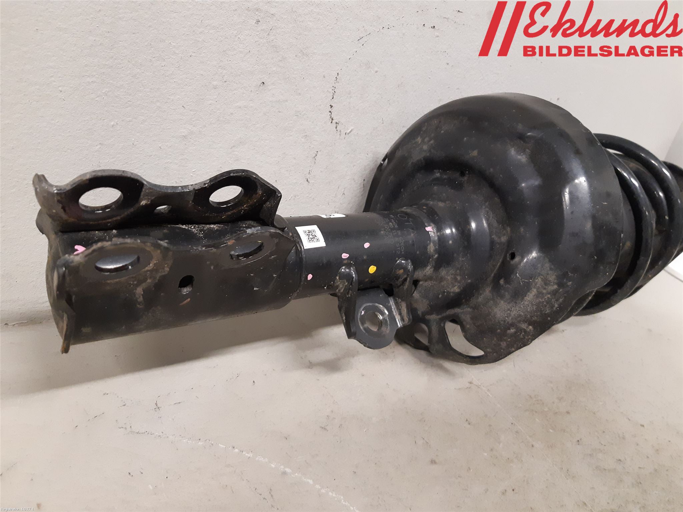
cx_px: 342
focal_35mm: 26
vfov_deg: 53.1
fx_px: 513
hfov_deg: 67.3
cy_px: 256
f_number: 1.7
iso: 320
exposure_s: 1/50
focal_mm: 3.93
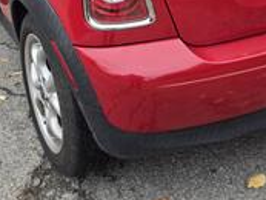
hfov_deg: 28.9
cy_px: -14
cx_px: 115
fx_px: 515
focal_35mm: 67
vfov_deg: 21.0
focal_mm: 6.3
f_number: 1.7
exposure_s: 1/182
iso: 25
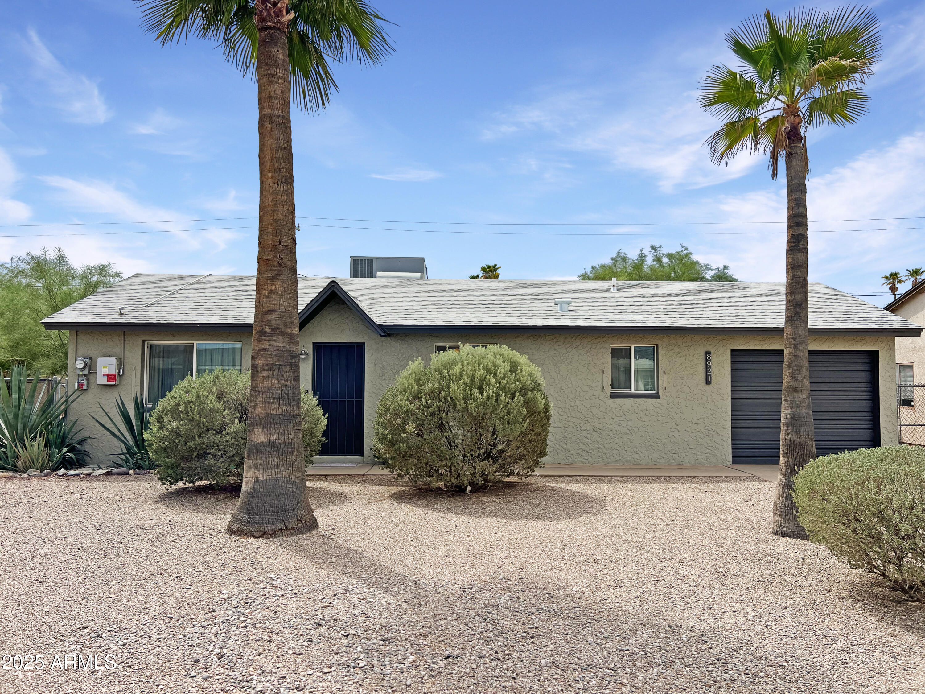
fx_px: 695
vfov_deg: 53.1
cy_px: 347
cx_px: 462
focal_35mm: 26
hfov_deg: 67.3
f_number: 1.5
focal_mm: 5.7
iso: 50
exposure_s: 1/8696
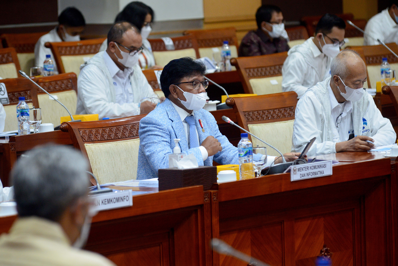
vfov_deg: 6.9
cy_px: 133
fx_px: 2212
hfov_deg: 10.3
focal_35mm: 200
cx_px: 199
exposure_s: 1/160
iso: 2500
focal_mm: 200
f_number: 5.6
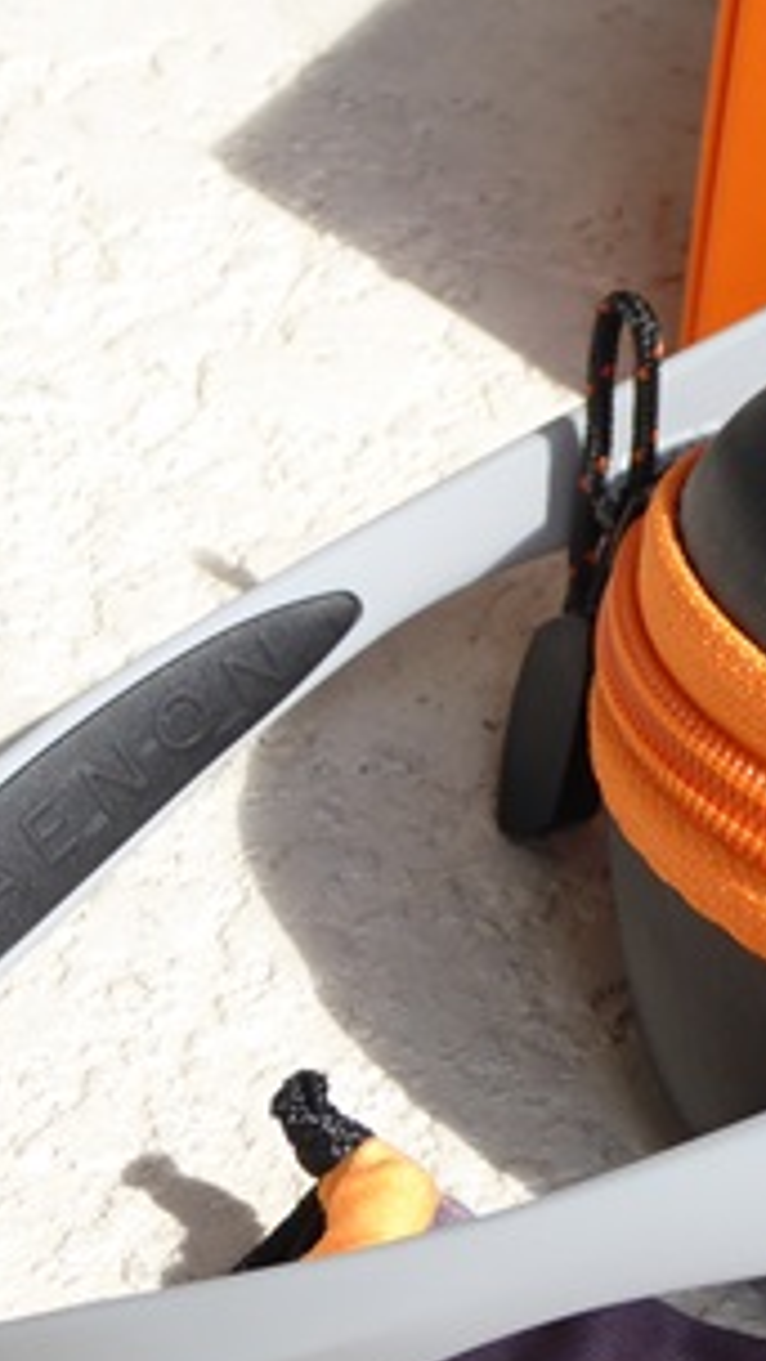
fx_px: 9533
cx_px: 959
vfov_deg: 8.2
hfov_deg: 4.6
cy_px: 833
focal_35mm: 264
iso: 125
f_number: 5.1
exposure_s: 1/60
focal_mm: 19
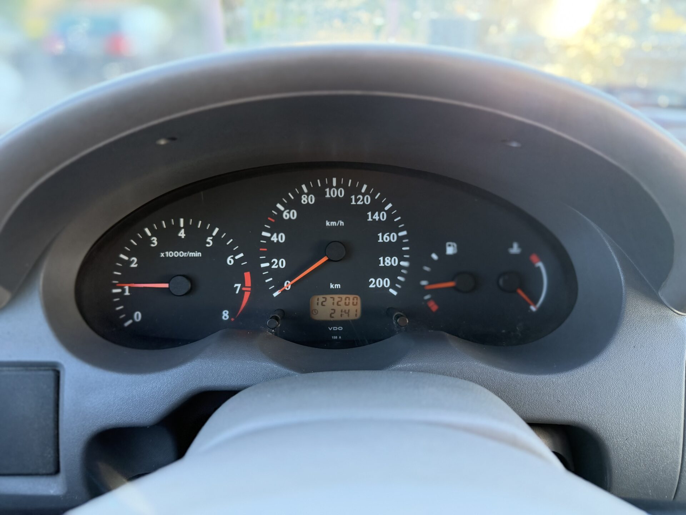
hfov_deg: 71.6
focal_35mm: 24
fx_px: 476
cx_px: 343
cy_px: 258
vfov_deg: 56.8
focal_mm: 6.76
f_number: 1.78
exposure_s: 1/112
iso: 200
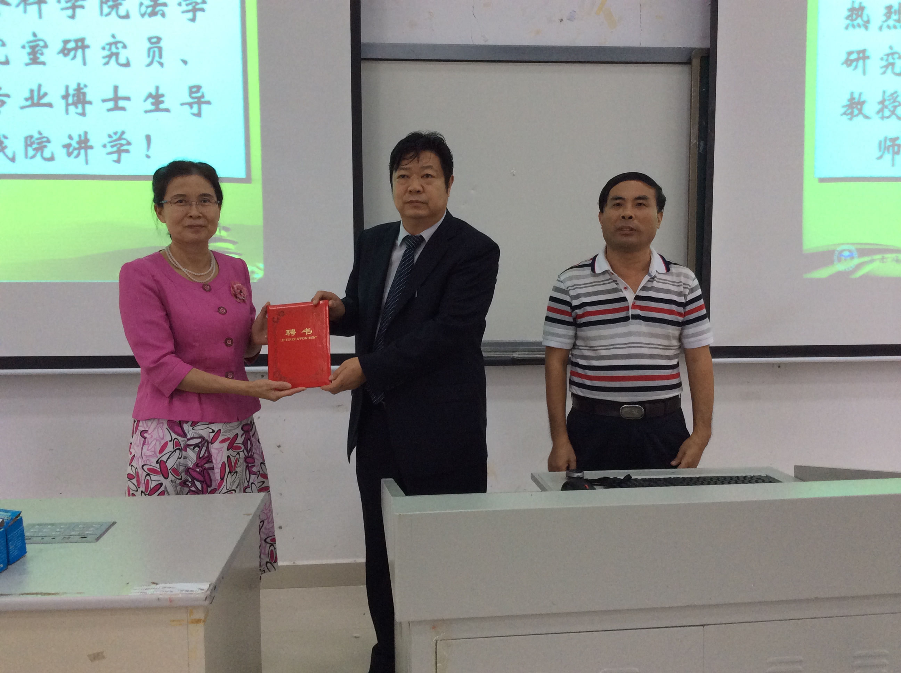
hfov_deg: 55.4
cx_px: 450
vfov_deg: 42.8
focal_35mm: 33
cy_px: 336
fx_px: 858
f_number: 2.4
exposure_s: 1/25
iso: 80
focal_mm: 3.3
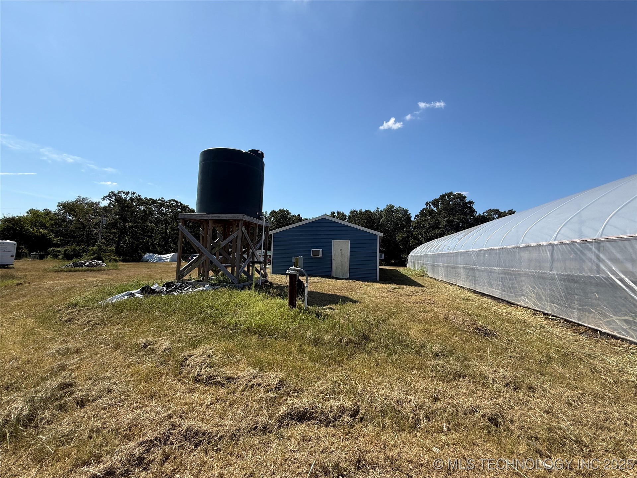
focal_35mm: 14
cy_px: 239
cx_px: 318
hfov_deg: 102.1
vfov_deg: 85.7
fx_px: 258
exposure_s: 1/942
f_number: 2.2
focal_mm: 2.22
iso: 20
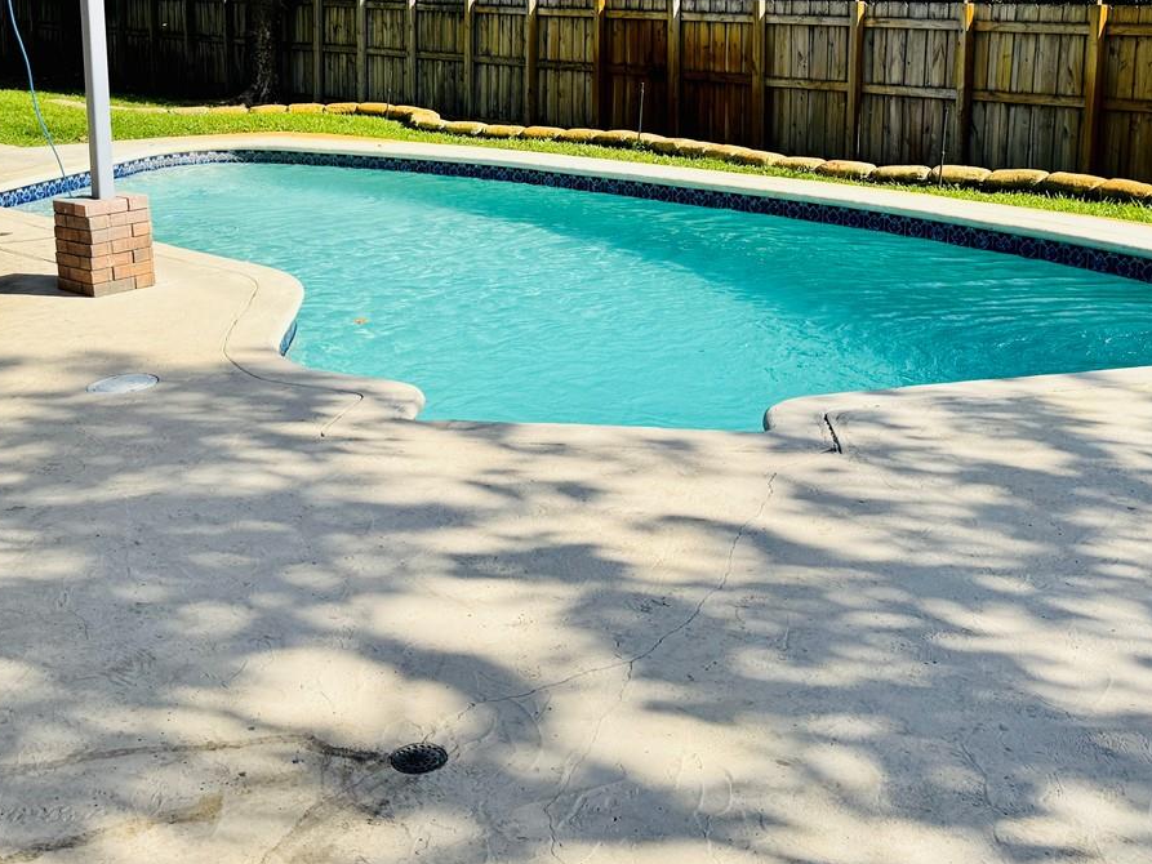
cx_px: 601
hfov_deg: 43.8
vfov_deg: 32.7
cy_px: 175
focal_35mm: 43
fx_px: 1431
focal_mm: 6.76
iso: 80
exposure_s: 1/3759
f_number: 1.78
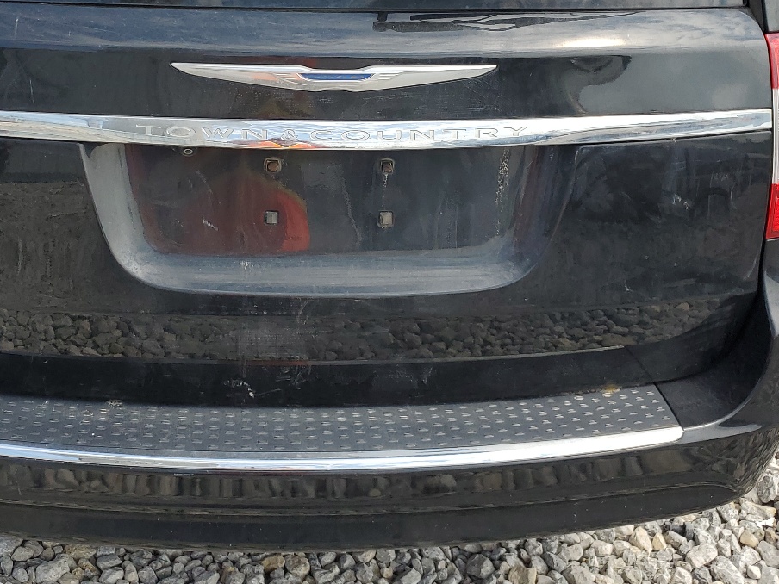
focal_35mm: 46
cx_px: 316
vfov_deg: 30.8
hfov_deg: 41.1
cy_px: 122
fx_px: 1035
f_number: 1.5
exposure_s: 1/2000
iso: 50
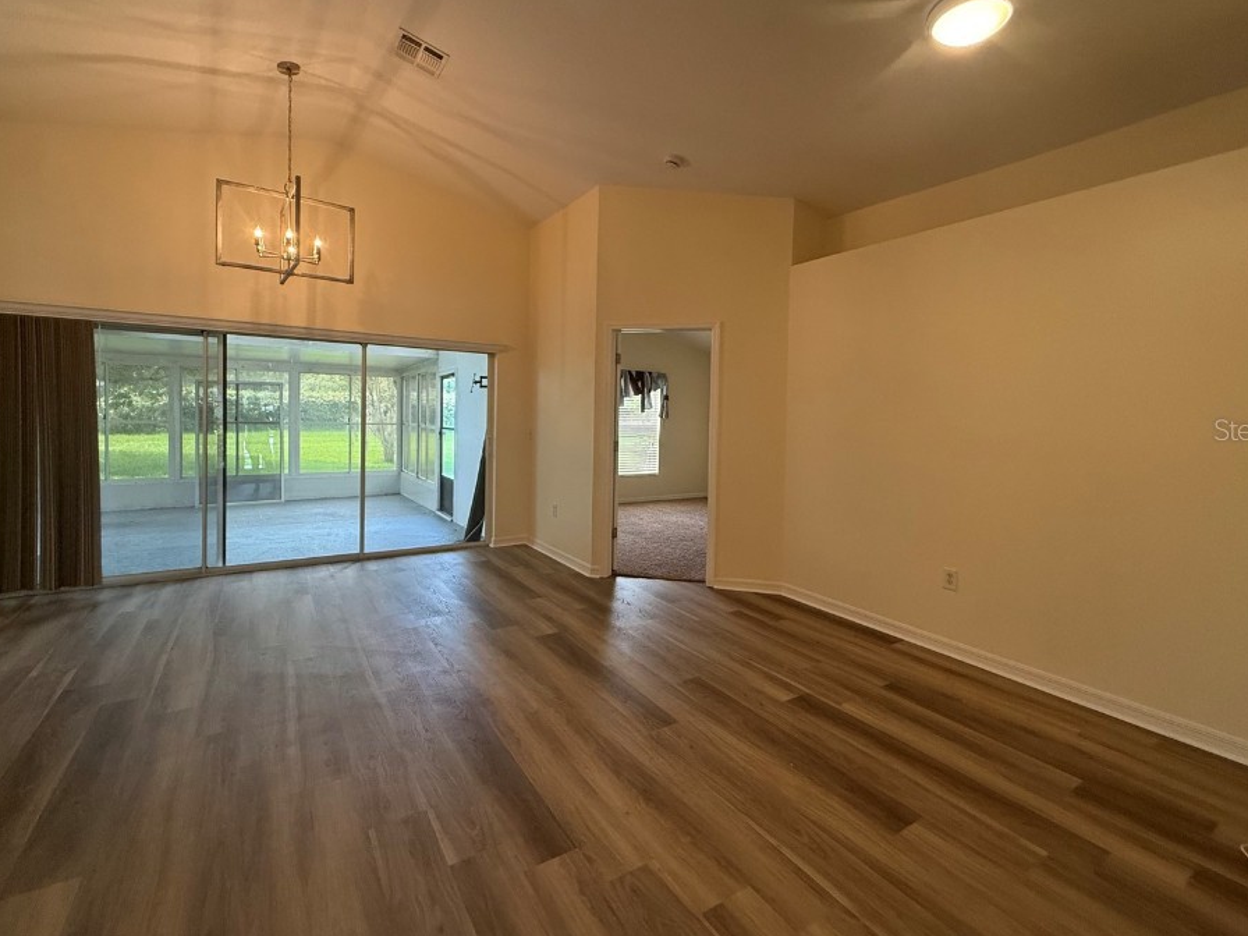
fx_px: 577
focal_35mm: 16
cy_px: 429
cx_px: 632
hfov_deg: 94.5
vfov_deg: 78.0
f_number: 2.2
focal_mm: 2.22
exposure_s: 1/120
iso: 320
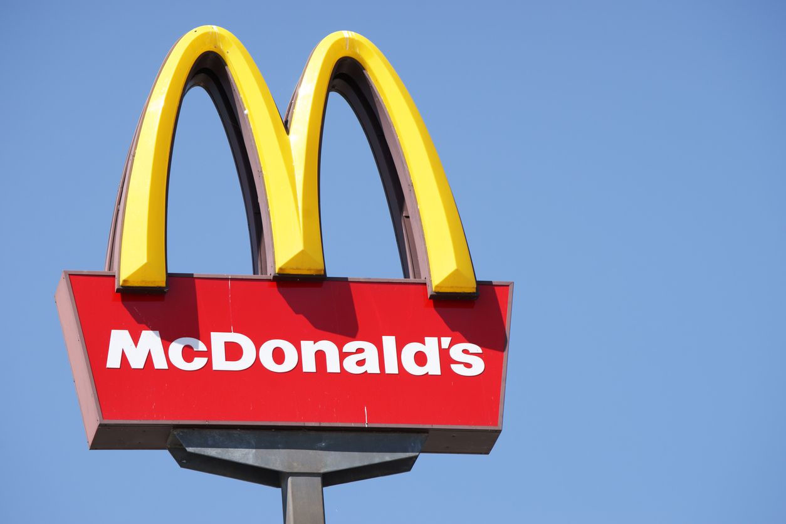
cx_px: 393
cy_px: 262
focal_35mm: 200
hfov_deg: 10.3
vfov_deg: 6.9
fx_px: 4366
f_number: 8
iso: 100
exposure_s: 1/250
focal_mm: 200
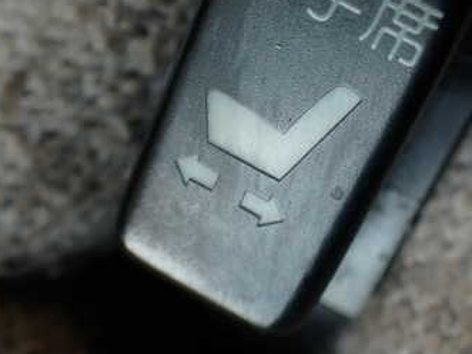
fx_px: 791
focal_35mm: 58
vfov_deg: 25.0
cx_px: 250
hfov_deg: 33.2
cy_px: 110
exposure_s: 1/60
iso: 125
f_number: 2.4
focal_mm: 5.79
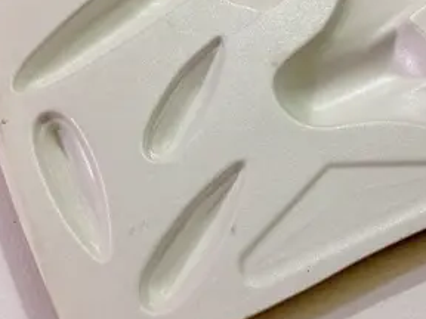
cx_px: 254
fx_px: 677
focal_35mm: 55
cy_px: 95
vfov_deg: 26.3
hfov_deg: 34.8
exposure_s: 1/60
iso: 64
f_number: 2.4
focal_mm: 4.12
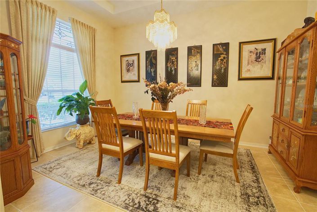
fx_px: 141
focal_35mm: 16
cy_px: 106
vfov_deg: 73.8
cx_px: 158
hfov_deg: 96.7
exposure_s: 1/50
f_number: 5.6
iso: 1250
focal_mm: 16
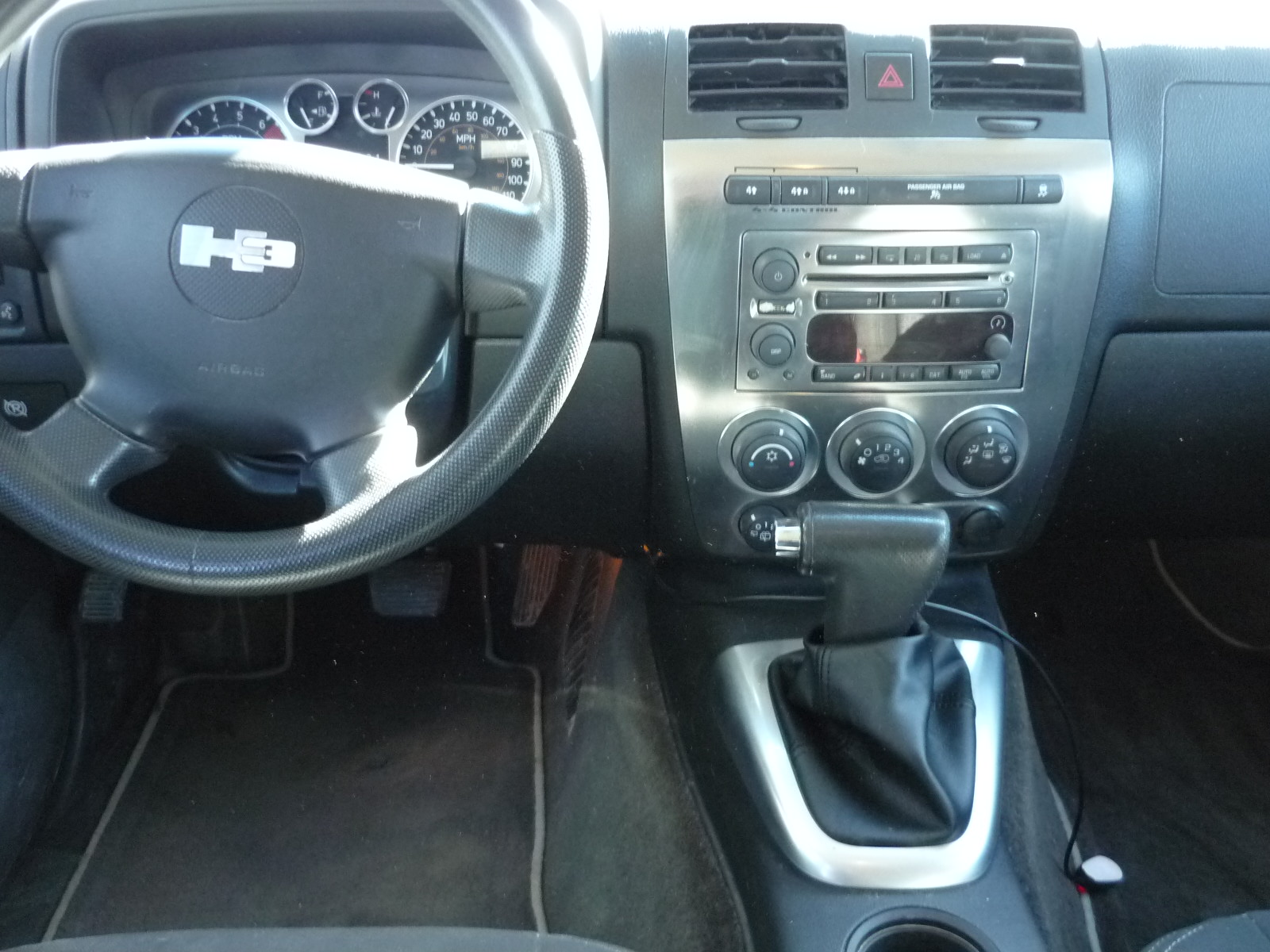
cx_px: 635
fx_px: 1211
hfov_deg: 55.4
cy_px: 476
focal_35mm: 33
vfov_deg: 42.9
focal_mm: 5.5
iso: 400
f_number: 2.8
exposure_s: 1/30
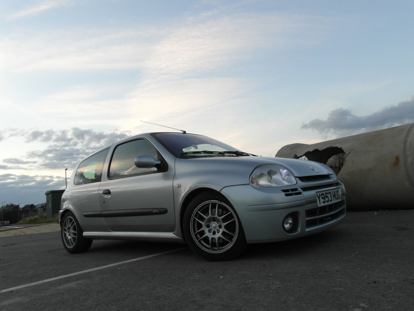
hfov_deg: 71.6
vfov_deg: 56.8
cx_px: 207
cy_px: 156
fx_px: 287
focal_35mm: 24
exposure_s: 1/30
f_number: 4.6
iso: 80
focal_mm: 4
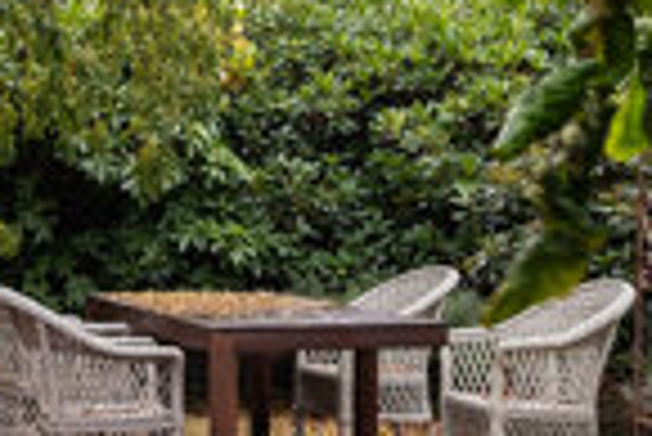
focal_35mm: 99
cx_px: 238
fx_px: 1795
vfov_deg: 13.9
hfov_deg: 20.5
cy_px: 220
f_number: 7.1
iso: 200
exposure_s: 1/30
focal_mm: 15.9
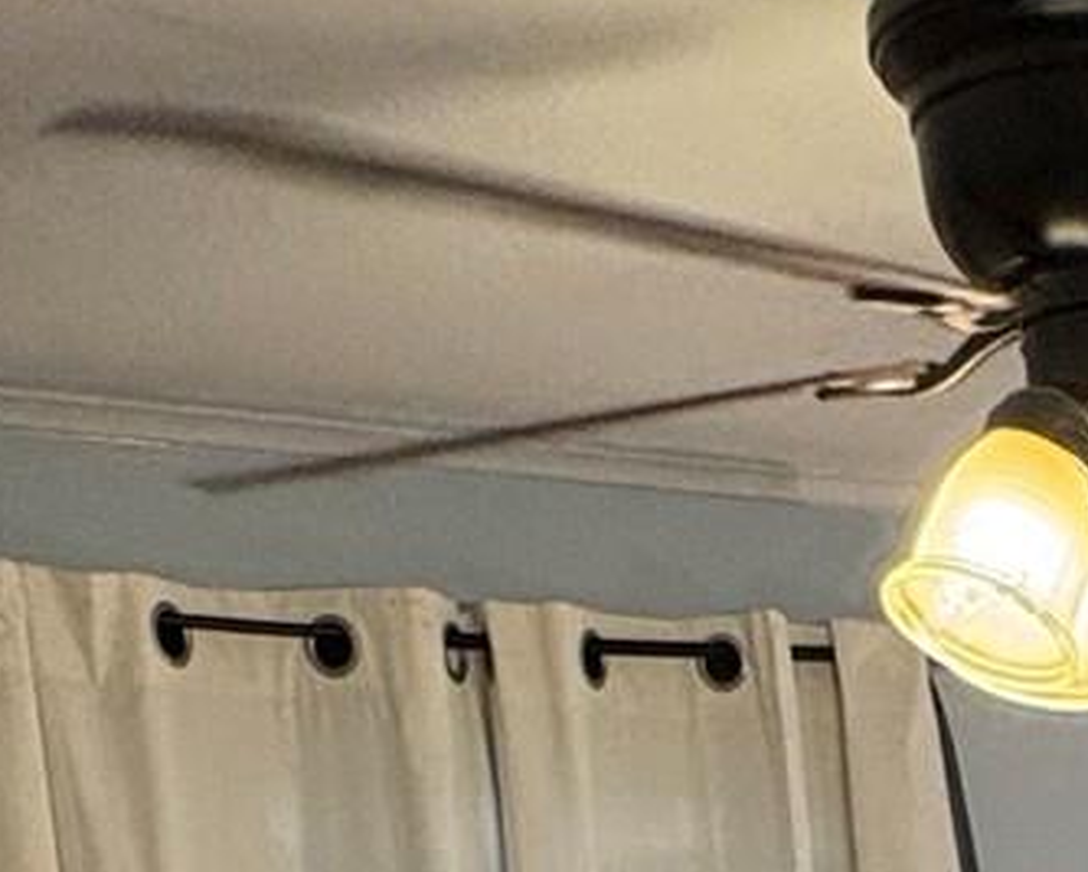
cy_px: 1894
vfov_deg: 14.3
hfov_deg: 21.2
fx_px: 2707
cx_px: 1284
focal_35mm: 84
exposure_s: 1/120
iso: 320
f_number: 2.2
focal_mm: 2.22
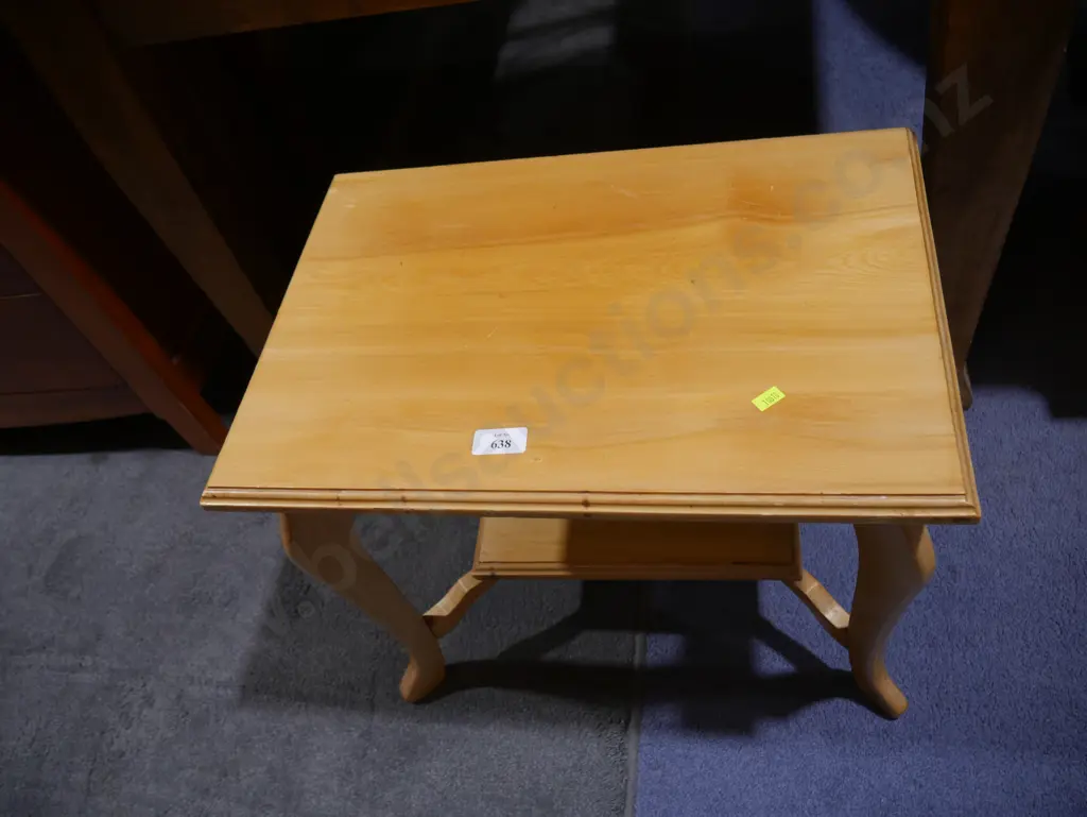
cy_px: 408
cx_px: 544
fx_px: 880
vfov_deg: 49.8
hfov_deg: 63.4
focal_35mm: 28
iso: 200
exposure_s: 1/80
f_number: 3.5
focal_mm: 14
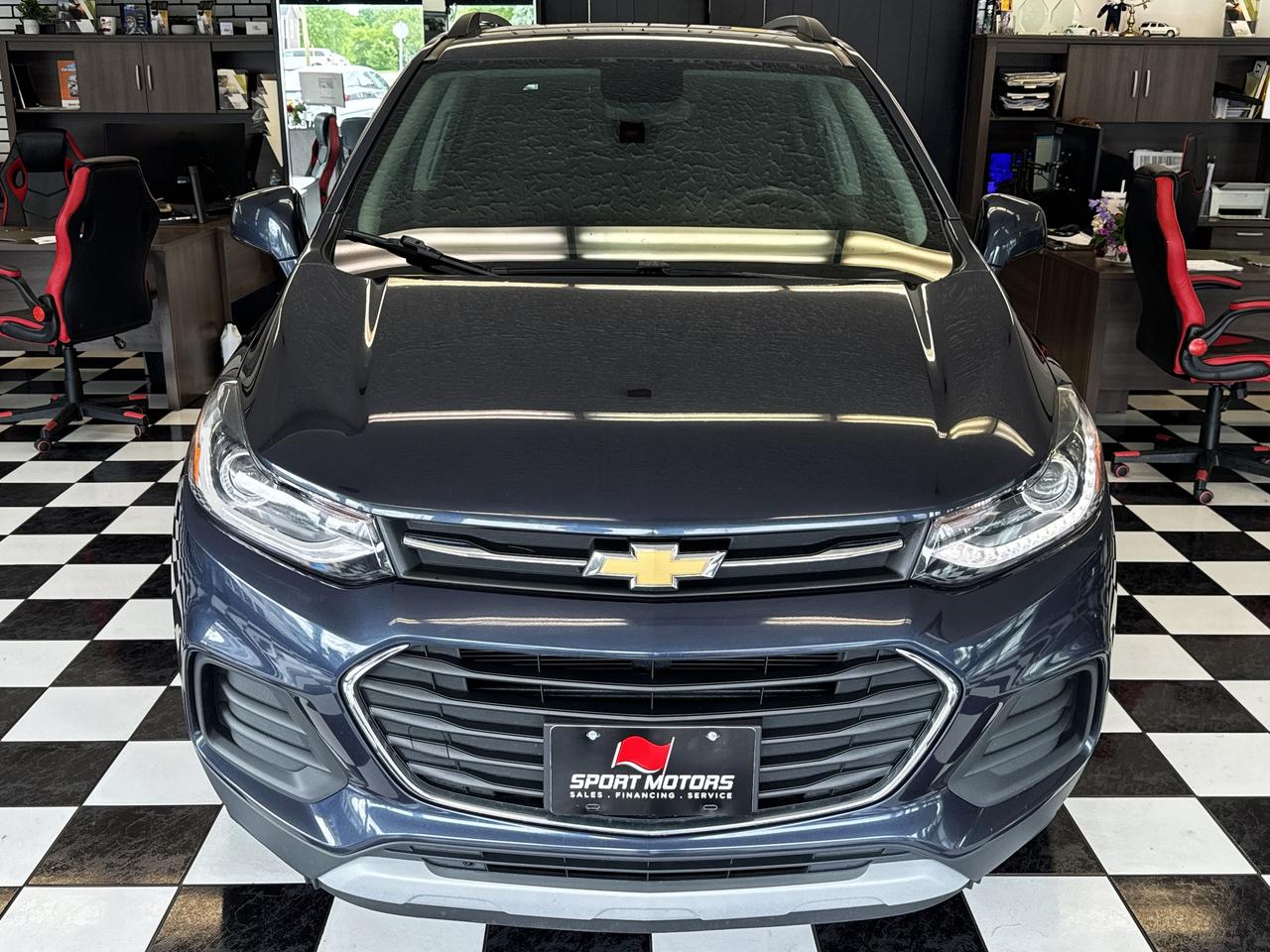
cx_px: 635
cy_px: 476
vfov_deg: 38.7
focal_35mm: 37
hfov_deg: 50.1
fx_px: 1357
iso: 80
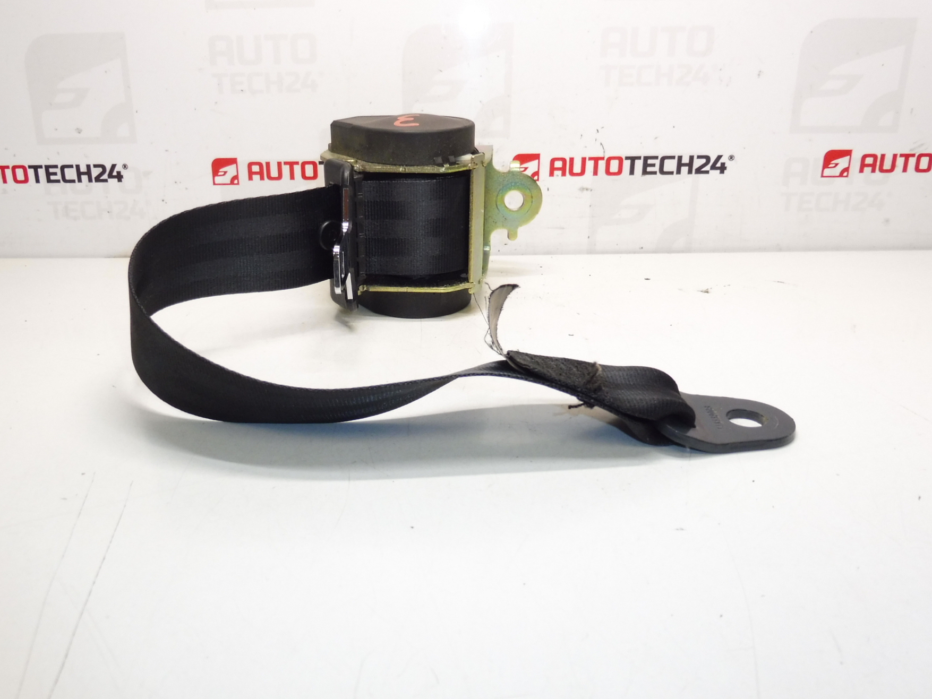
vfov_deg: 49.8
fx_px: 754
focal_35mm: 28
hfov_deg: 63.1
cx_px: 393
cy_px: 343
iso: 200
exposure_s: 1/80
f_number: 3.5
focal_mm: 4.3
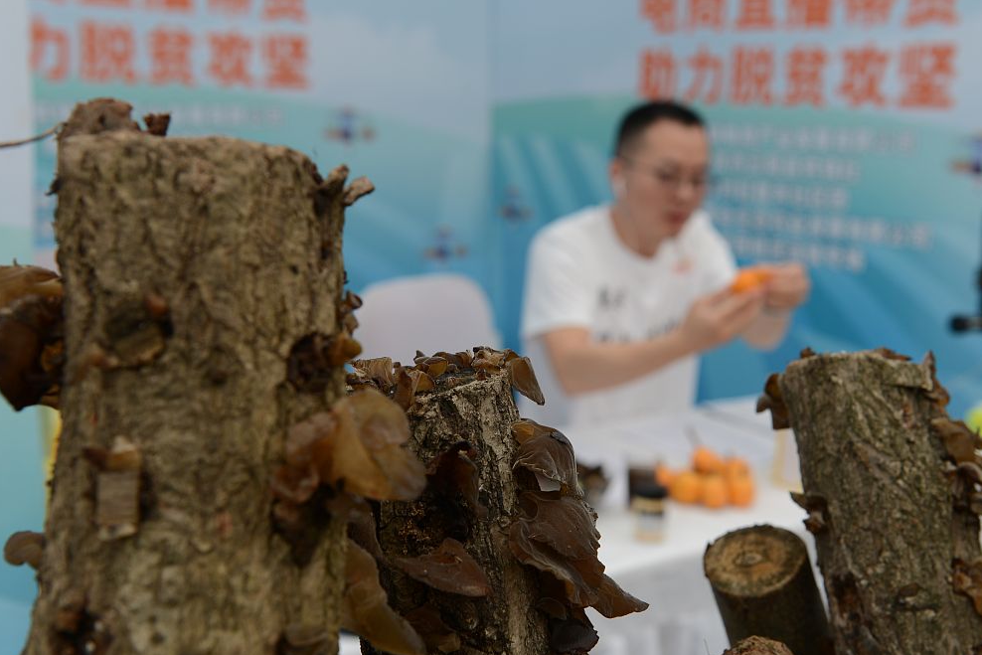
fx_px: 1391
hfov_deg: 38.8
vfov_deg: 26.5
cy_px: 333
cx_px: 543
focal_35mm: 51
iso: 200
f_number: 6.3
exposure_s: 1/160
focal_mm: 42
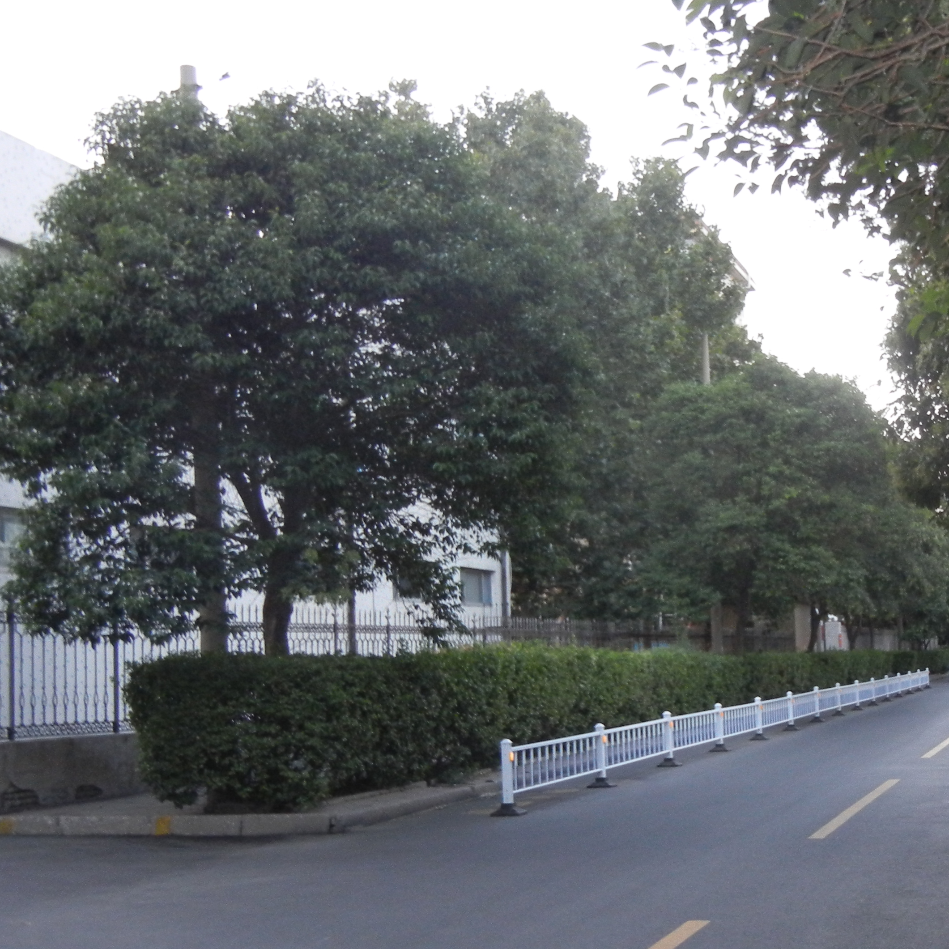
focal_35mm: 50
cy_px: 614
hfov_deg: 33.4
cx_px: 711
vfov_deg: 33.8
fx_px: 1551
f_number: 3.5
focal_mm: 5.4
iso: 387
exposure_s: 1/30
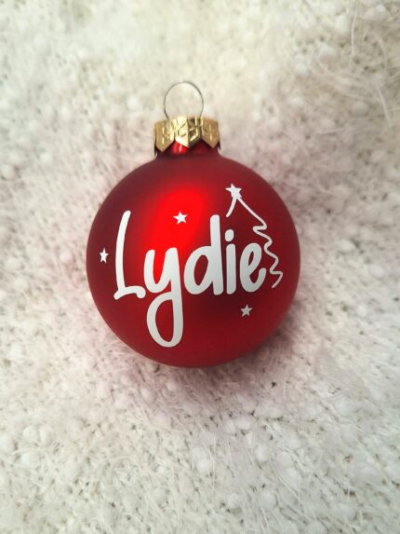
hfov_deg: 58.9
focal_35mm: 23
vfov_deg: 73.9
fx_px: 354
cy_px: 267
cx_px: 200
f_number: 1.8
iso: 40
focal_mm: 5.54
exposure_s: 1/485
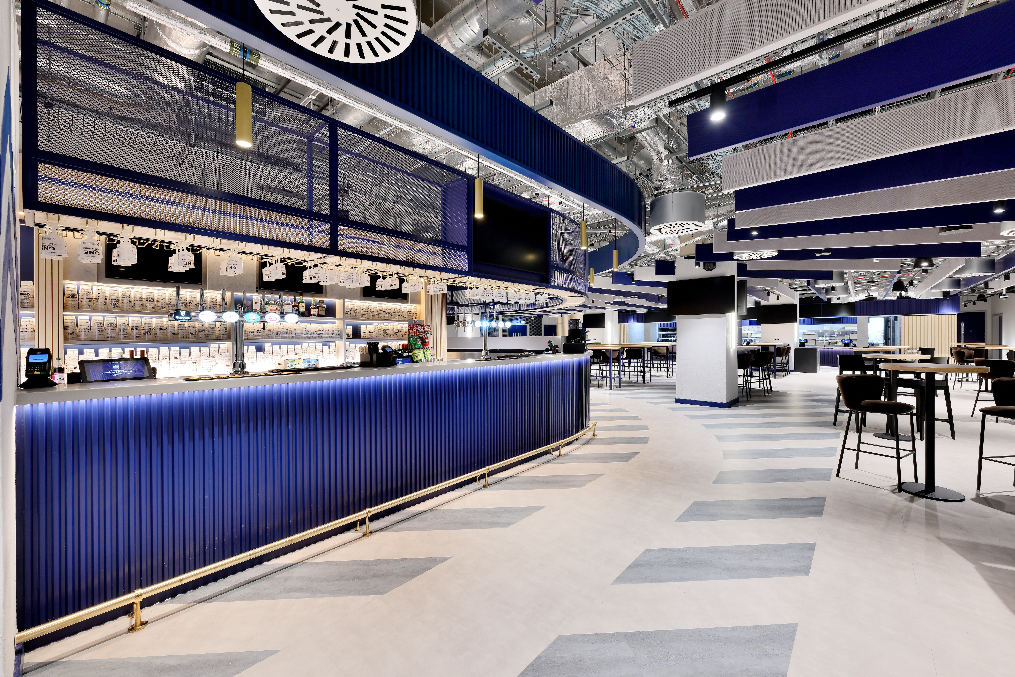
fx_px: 395
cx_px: 508
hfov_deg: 104.3
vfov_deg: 81.2
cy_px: 338
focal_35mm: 14
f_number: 8
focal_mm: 14
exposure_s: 1.6
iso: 64
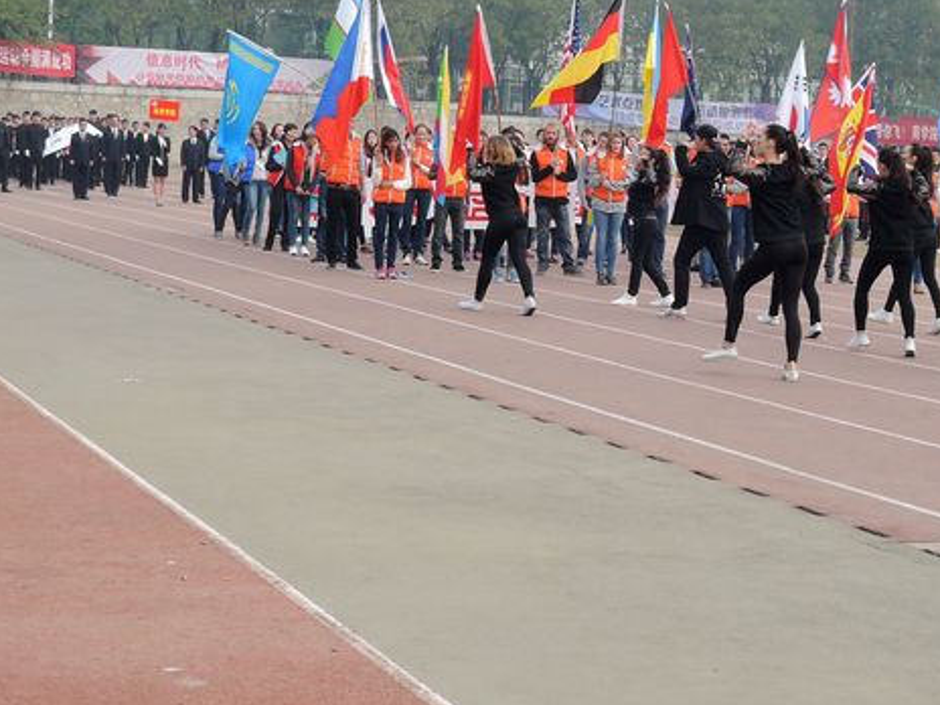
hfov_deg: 19.4
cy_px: 285
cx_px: 669
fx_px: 2743
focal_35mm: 101
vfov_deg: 14.6
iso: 80
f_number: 5
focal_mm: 14.3
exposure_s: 1/125
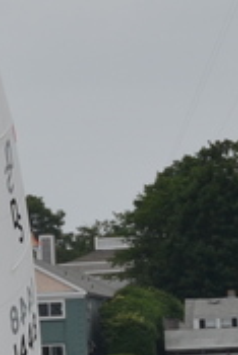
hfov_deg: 2.0
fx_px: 6927
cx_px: -262
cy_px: 260
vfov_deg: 2.9
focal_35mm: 700
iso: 160
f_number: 8
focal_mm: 80
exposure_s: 1/250
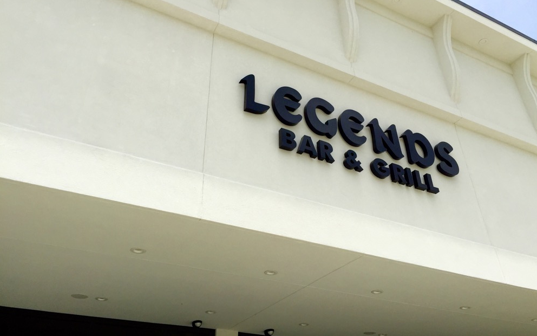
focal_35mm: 31
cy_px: 145
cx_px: 269
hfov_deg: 61.2
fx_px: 454
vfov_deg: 40.5
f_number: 2.2
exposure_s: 1/3300
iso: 32
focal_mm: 4.15
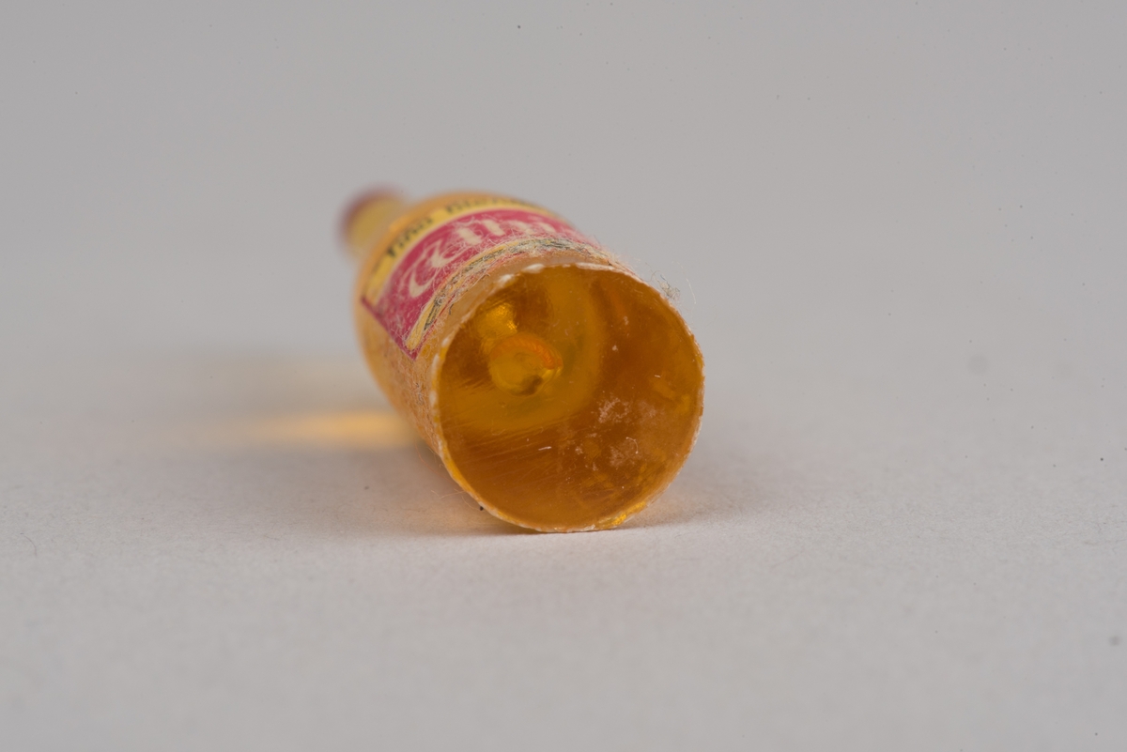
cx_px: 564
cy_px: 376
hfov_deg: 19.4
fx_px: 3288
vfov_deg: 13.1
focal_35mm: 105
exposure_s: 1/160
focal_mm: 105
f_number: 25
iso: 400
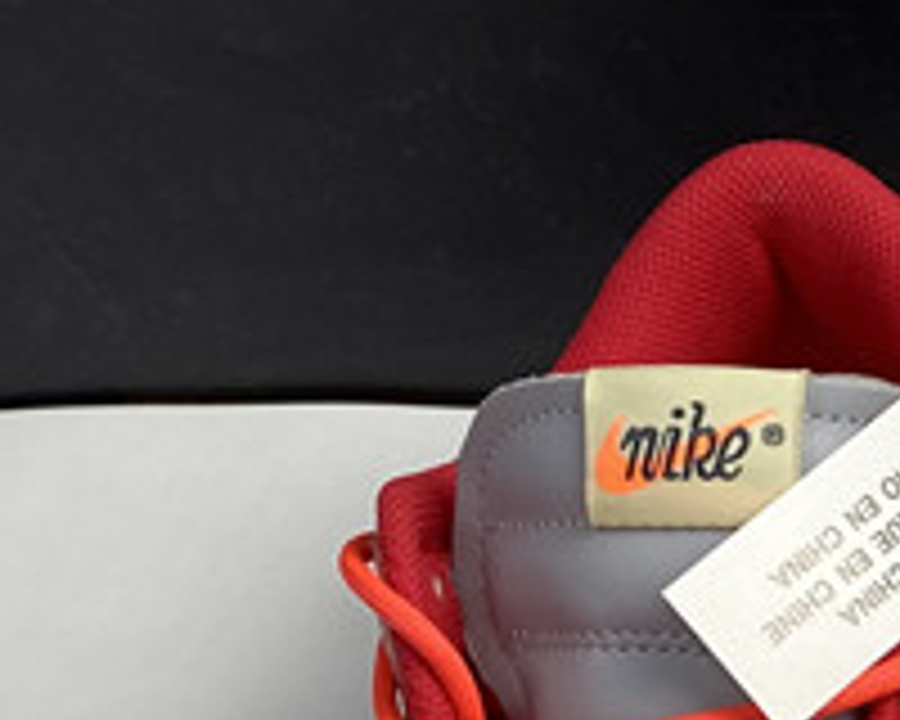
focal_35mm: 127
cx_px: 1386
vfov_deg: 11.4
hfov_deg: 14.1
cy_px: 1238
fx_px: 3383
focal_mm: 4.25
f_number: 1.8
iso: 32
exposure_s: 1/104
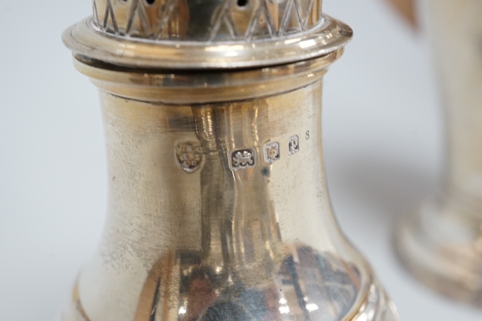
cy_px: 160
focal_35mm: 45
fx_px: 602
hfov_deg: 43.6
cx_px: 241
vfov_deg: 29.9
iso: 2500
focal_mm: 30
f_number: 10
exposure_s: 1/50
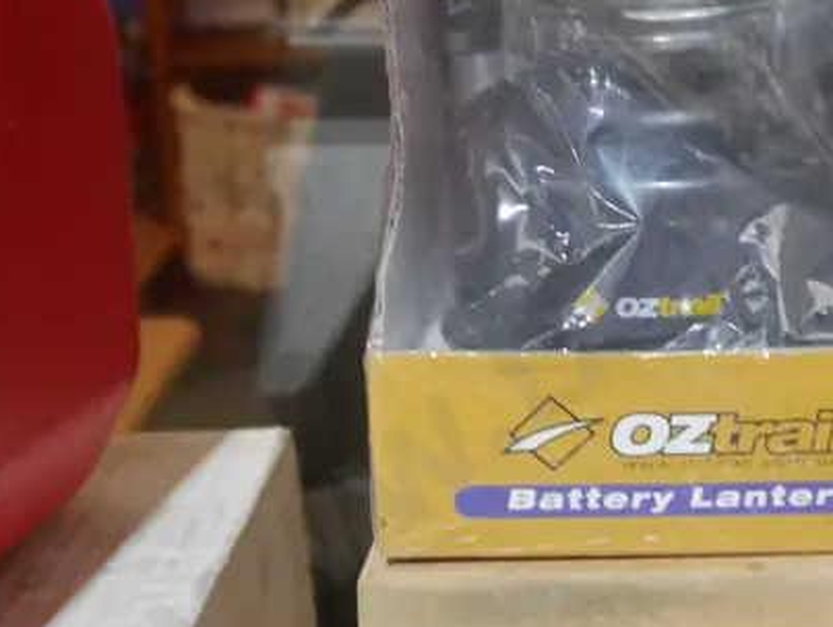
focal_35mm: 122
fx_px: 2938
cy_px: 51
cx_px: 967
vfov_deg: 12.1
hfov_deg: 15.6
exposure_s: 1/60
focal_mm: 24
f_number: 5.2
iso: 2500
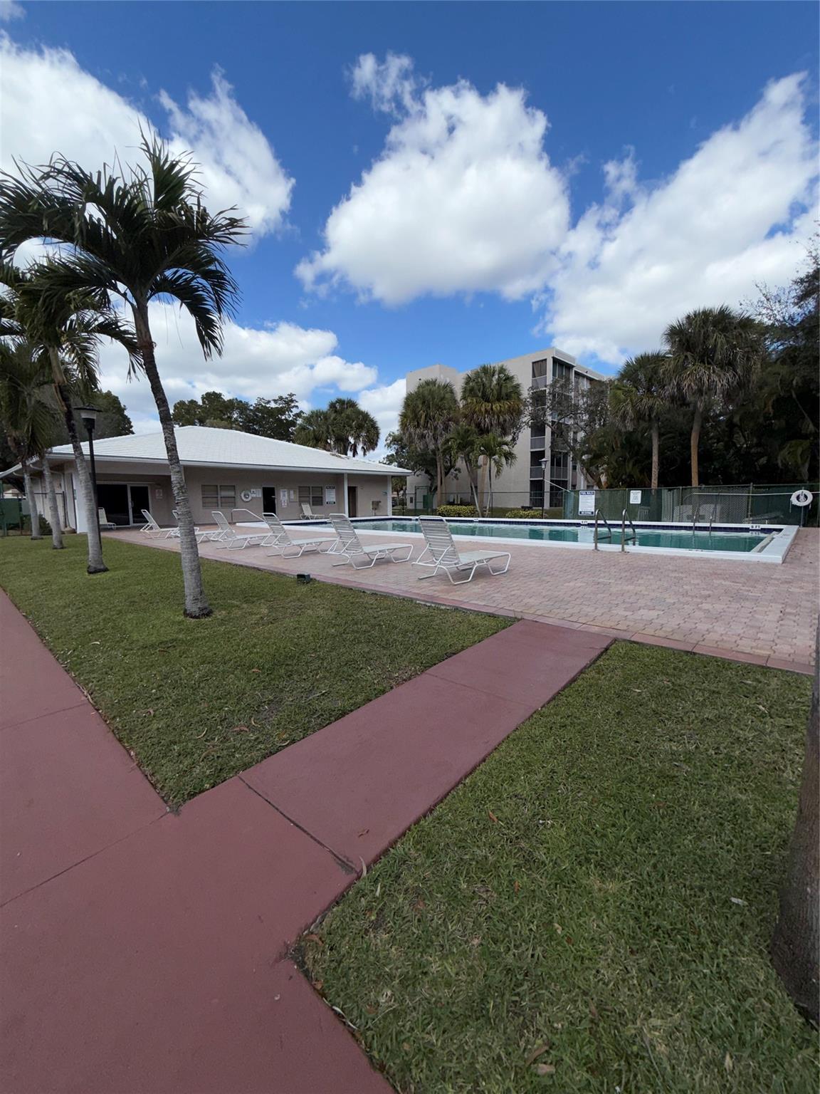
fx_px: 442
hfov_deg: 85.7
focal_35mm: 14
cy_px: 547
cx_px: 410
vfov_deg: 102.1
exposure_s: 1/1613
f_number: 2.2
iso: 16
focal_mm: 2.22
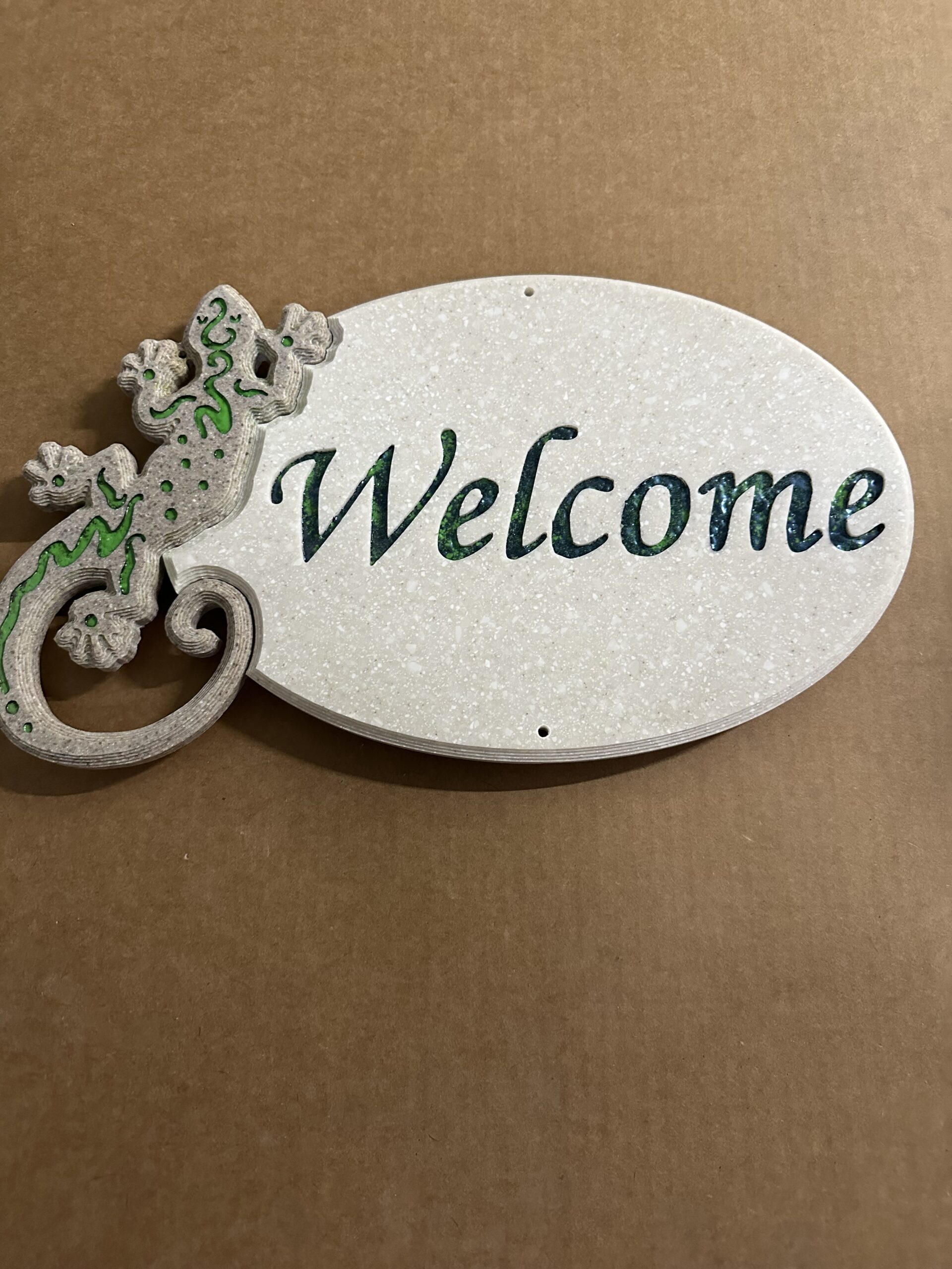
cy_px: 634
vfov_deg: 71.6
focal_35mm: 24
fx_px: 880
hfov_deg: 56.8
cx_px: 476
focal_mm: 6.86
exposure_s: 1/60
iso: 640
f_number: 1.78
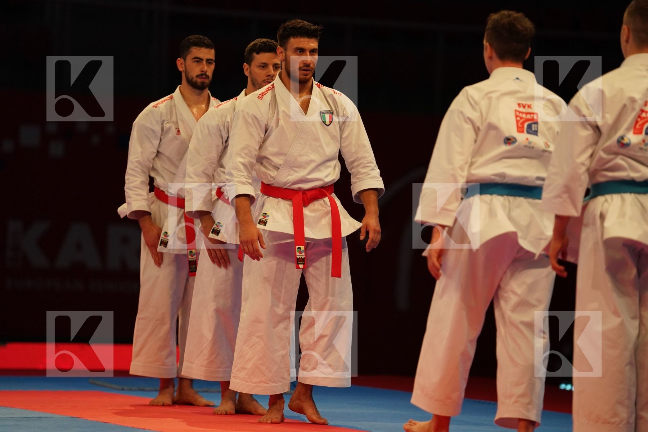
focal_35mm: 200
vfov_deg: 6.9
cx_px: 324
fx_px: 3600
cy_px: 216
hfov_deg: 10.3
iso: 2500
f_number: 2.8
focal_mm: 200
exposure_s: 1/500
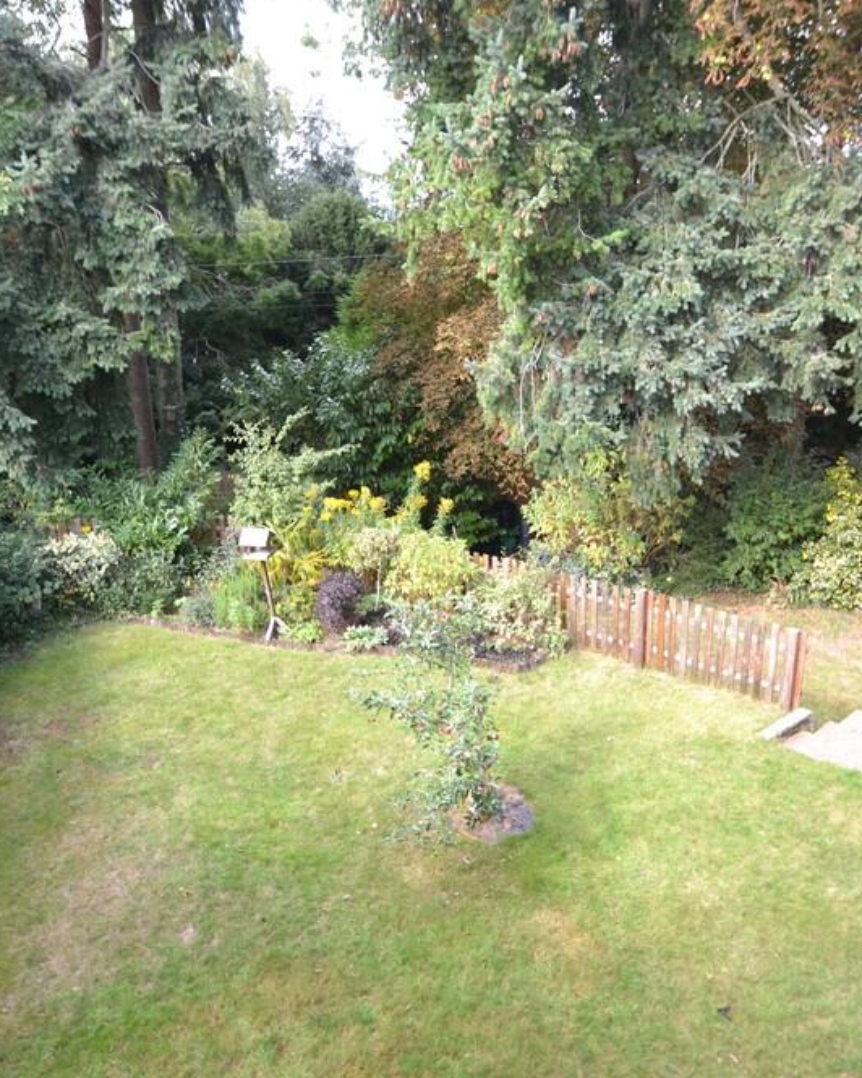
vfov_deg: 66.0
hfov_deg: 54.6
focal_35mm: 26
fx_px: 829
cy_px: 542
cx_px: 510
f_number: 5.6
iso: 250
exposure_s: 1/125
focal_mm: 12
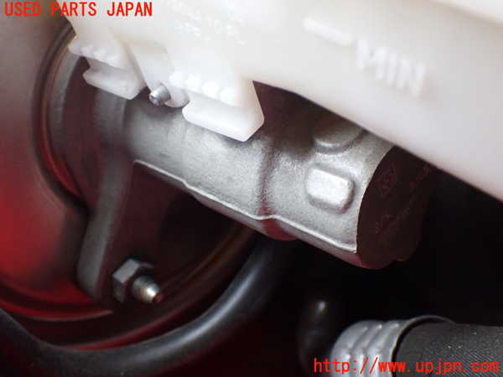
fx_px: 596
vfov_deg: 35.1
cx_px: 252
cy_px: 188
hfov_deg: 45.8
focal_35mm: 41
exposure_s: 1/160
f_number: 2.8
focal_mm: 7.31
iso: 800
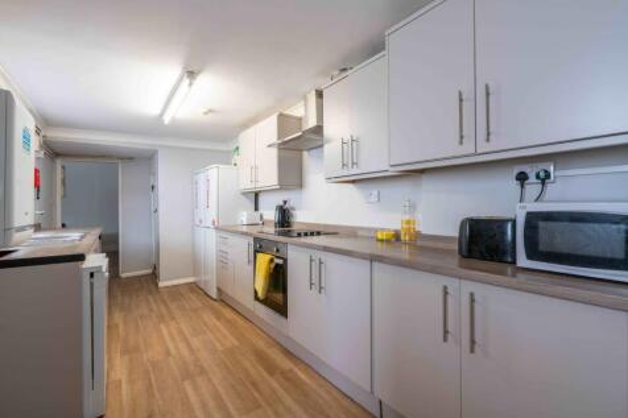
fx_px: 279
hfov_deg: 96.8
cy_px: 209
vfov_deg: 73.7
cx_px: 314
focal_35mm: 16
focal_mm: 16
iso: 320
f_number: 13
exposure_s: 1/4
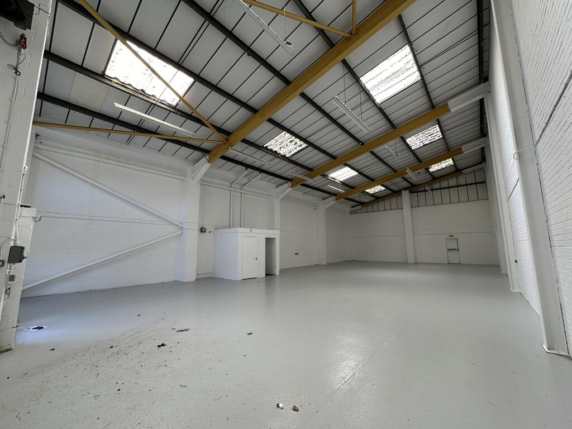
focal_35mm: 14
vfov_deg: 85.7
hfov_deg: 102.1
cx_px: 286
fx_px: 231
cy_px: 214
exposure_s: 1/99
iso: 40
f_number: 2.2
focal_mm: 2.22
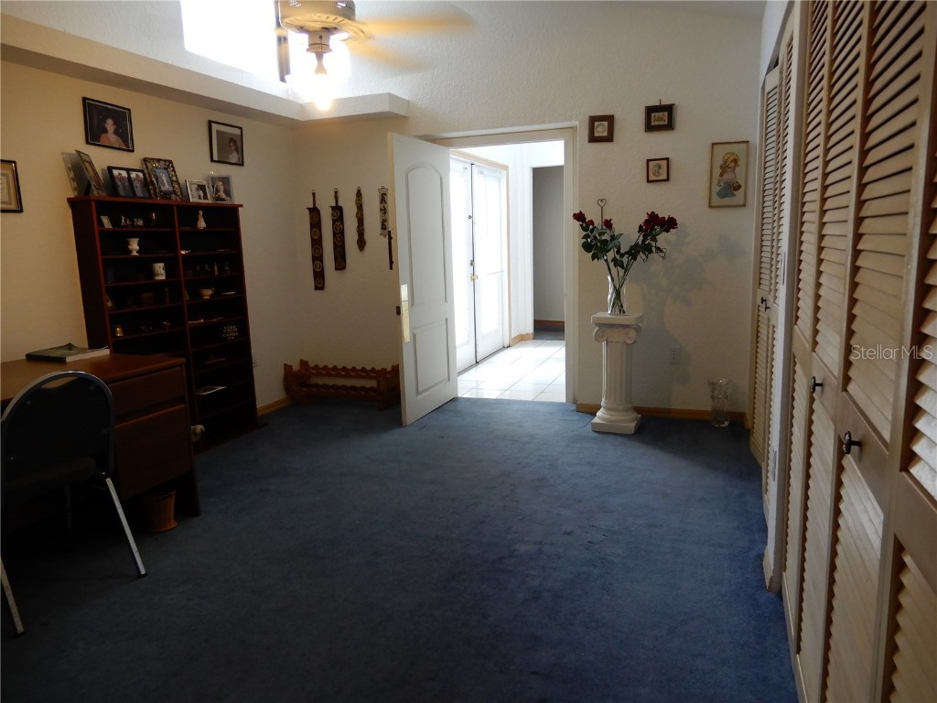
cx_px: 468
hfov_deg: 71.6
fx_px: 650
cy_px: 352
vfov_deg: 56.8
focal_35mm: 24
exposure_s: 1/30
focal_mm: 4.3
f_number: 3.4
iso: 200
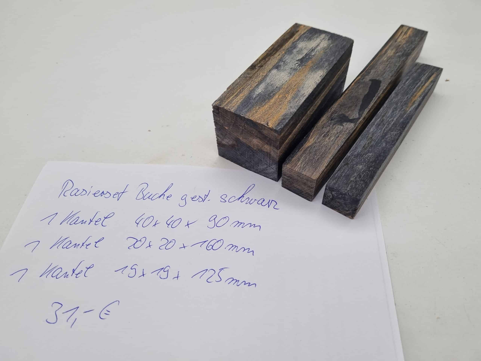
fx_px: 361
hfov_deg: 67.3
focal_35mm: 26
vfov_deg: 53.1
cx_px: 240
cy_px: 180
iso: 50
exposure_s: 1/570
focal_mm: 5.4
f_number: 1.8
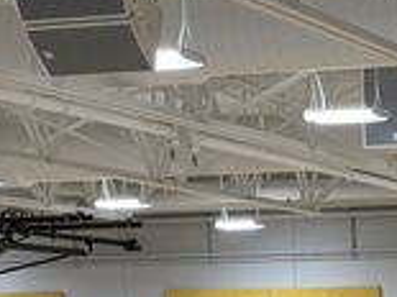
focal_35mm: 159
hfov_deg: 12.1
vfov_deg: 7.8
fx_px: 1822
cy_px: 945
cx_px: 507
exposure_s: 1/120
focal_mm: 6.76
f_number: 1.78
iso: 100
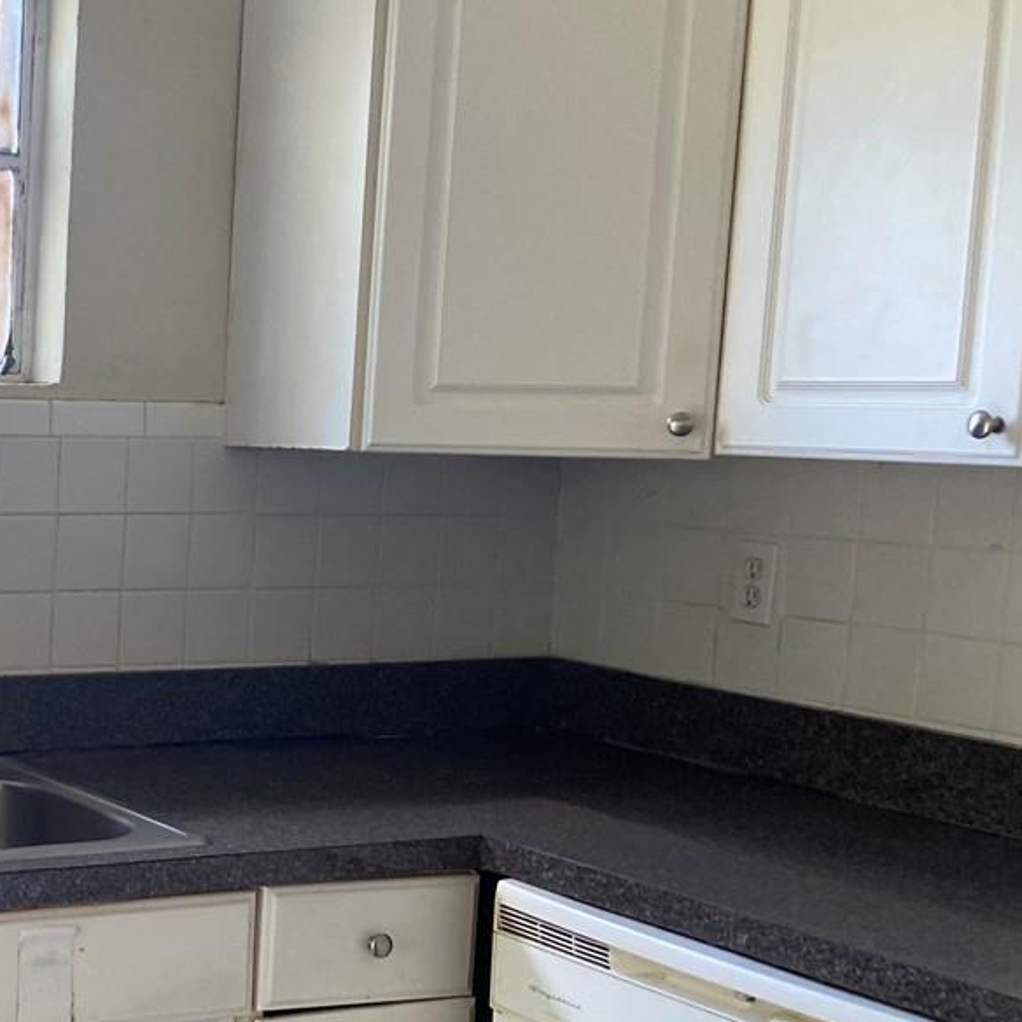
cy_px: 656
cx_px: -206
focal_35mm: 63
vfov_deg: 27.2
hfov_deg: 24.7
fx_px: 2104
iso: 125
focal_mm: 4.25
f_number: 1.8
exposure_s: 1/83
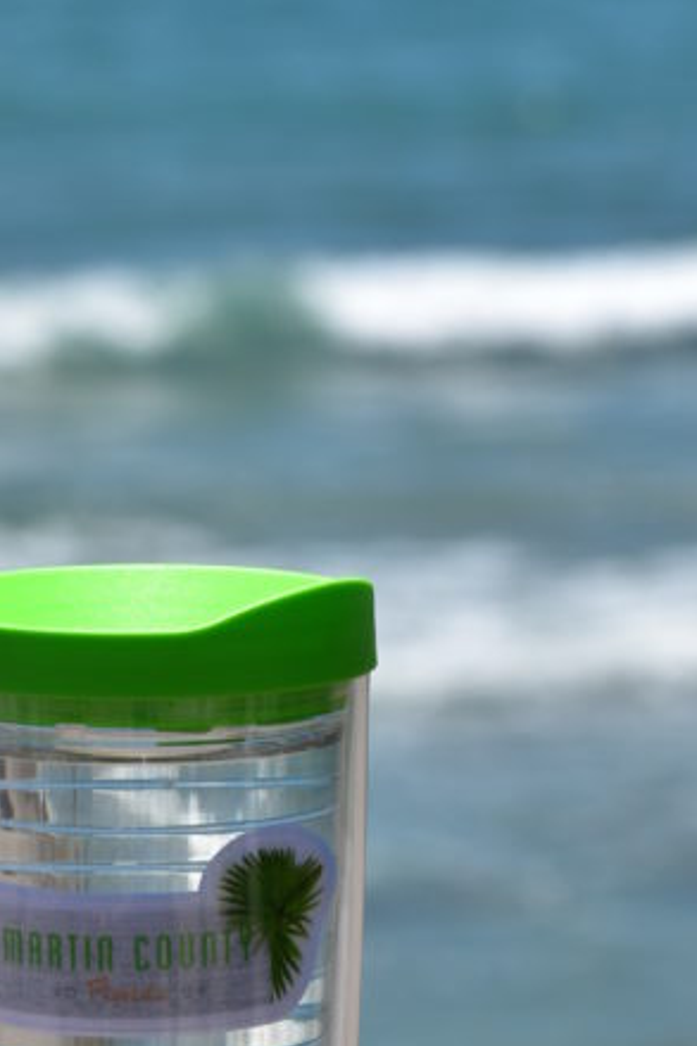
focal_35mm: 405
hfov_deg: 3.4
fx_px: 11770
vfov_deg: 5.1
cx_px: 68
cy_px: 827
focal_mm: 116
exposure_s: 1/500
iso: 200
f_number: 11
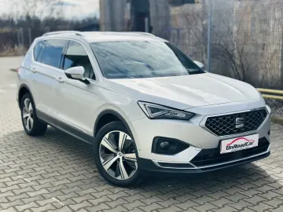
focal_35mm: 48
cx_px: 142
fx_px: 392
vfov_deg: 30.3
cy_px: 106
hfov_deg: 39.7
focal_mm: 6.86
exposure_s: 1/6211
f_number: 1.78
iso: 100
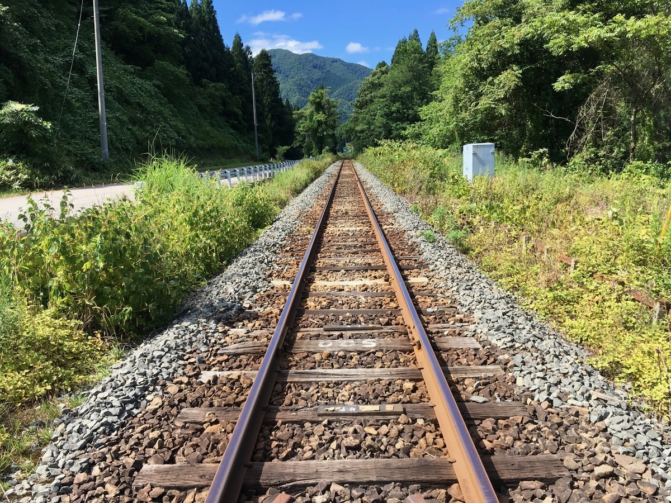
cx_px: 336
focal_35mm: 29
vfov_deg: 48.2
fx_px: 562
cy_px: 252
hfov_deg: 61.7
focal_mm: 4.15
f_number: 2.2
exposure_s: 1/801
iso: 25
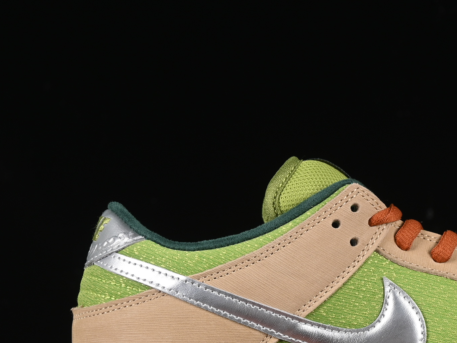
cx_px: 399
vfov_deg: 10.1
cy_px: 255
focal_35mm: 147
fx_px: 1940
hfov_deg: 13.3
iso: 160
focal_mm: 50
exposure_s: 1/80
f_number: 8
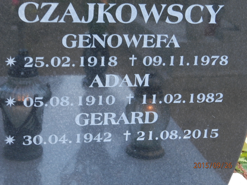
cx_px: 124
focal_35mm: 82
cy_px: 92
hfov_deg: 23.8
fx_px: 585
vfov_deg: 18.0
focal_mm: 14.6
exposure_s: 1/5
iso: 200
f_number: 4.2
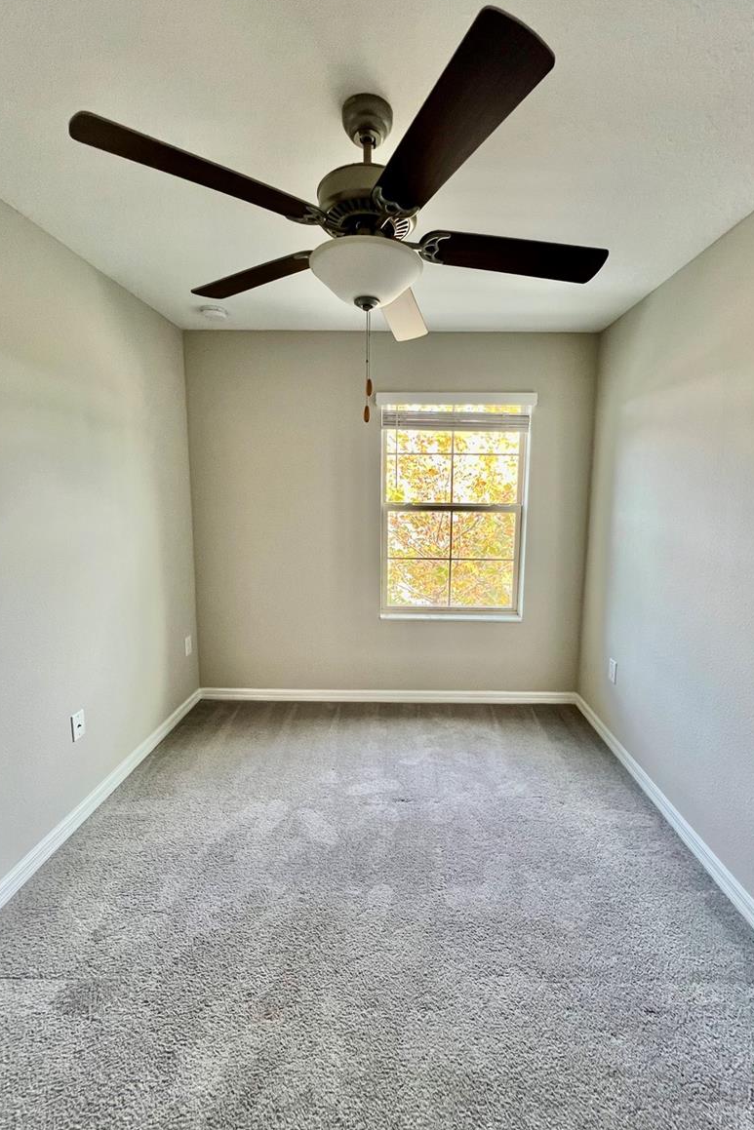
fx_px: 440
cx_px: 394
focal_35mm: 14
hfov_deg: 81.2
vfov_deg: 104.2
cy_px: 555
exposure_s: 1/60
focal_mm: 1.57
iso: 200
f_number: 1.8
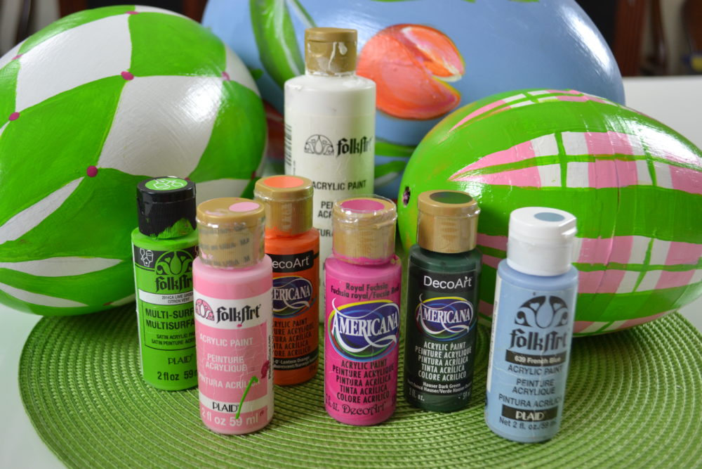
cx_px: 351
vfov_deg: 34.2
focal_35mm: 39
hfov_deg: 49.5
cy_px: 234
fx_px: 761
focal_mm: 26
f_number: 4.2
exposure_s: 1/60
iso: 560
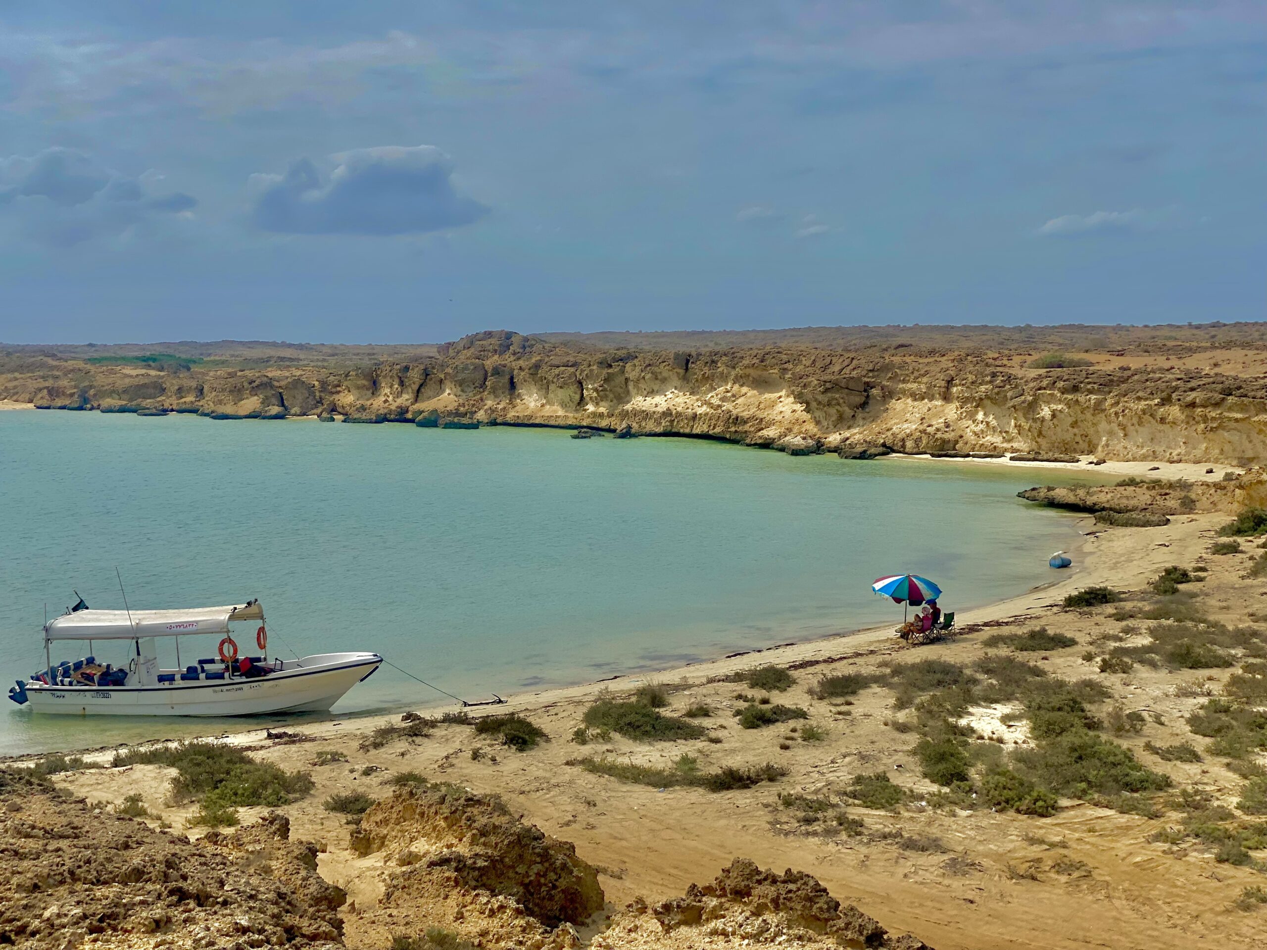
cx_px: 634
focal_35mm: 52
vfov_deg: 28.0
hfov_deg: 36.8
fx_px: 1903
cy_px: 475
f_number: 2
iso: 20
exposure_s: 1/3984
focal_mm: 6
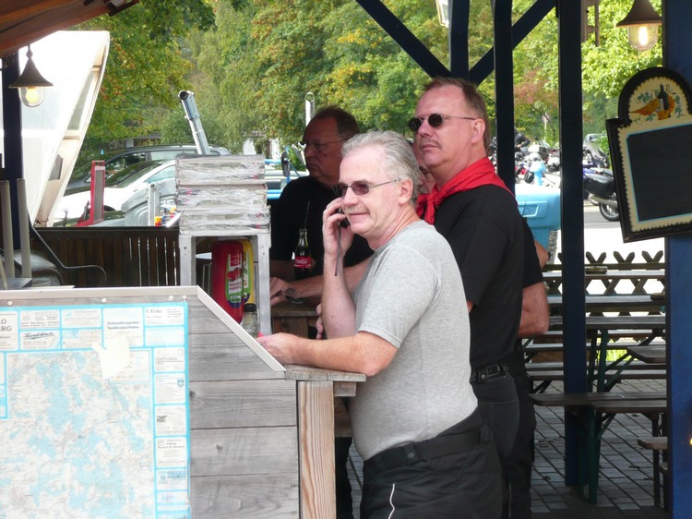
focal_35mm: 141
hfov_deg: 14.0
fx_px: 2818
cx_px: 346
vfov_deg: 10.5
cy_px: 260
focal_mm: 23.1
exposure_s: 1/60
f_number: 4.8
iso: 100
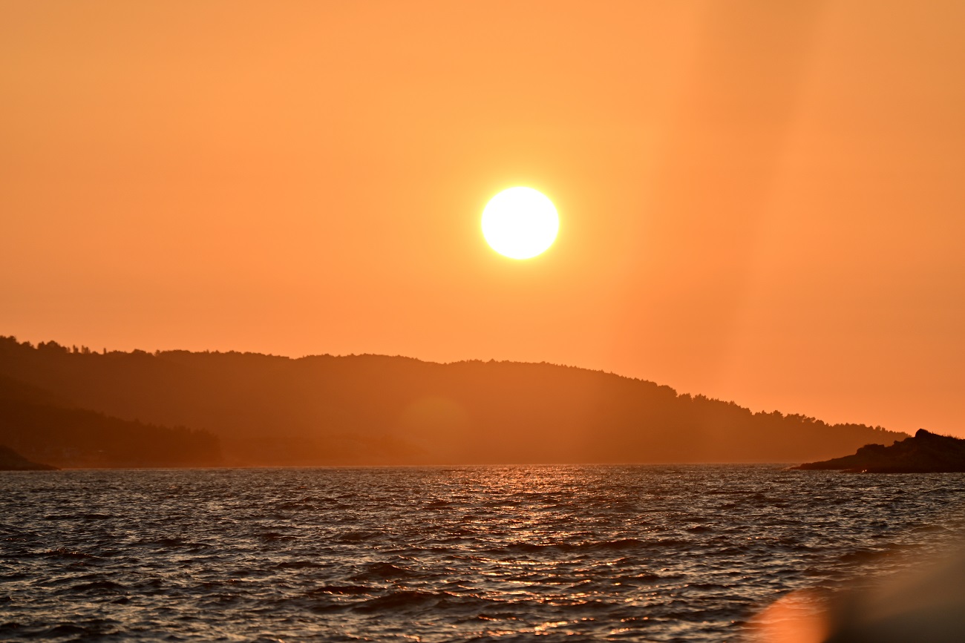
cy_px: 322
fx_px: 8042
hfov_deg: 6.9
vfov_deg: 4.6
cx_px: 482
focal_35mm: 300
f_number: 5.6
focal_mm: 300
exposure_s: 1/1000
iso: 140
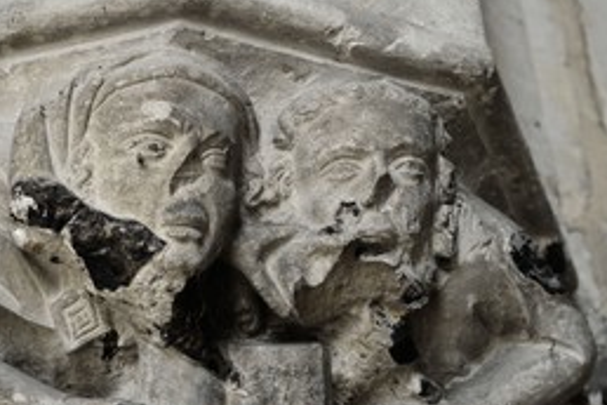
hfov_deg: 25.9
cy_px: 280
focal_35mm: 78
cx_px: 207
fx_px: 1315
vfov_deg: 17.4
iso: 800
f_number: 3.5
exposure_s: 1/30
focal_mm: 48
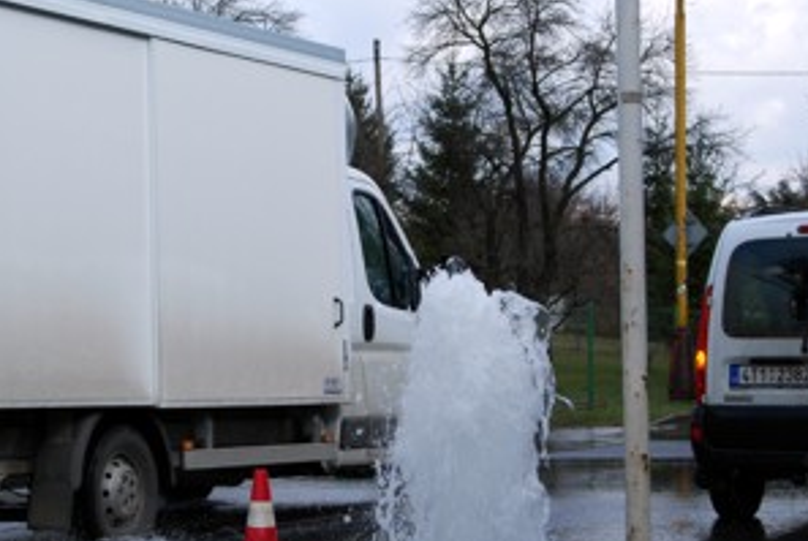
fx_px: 2383
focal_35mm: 106
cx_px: 305
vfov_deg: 13.0
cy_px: 254
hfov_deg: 19.2
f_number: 7.1
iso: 100
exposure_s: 1/200
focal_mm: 42
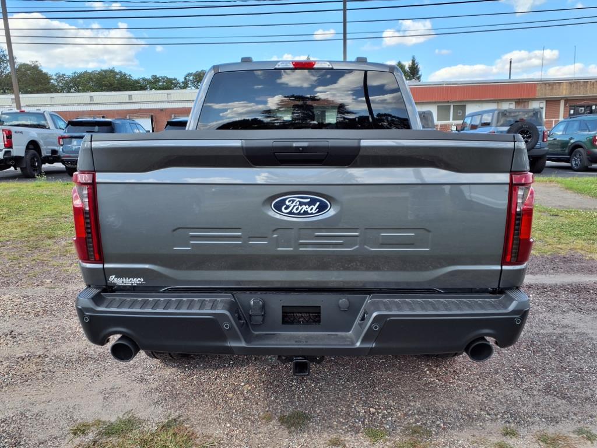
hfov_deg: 65.3
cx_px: 298
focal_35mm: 27
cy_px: 224
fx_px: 466
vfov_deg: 51.4
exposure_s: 1/556
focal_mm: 3.58
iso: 40
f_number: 1.9
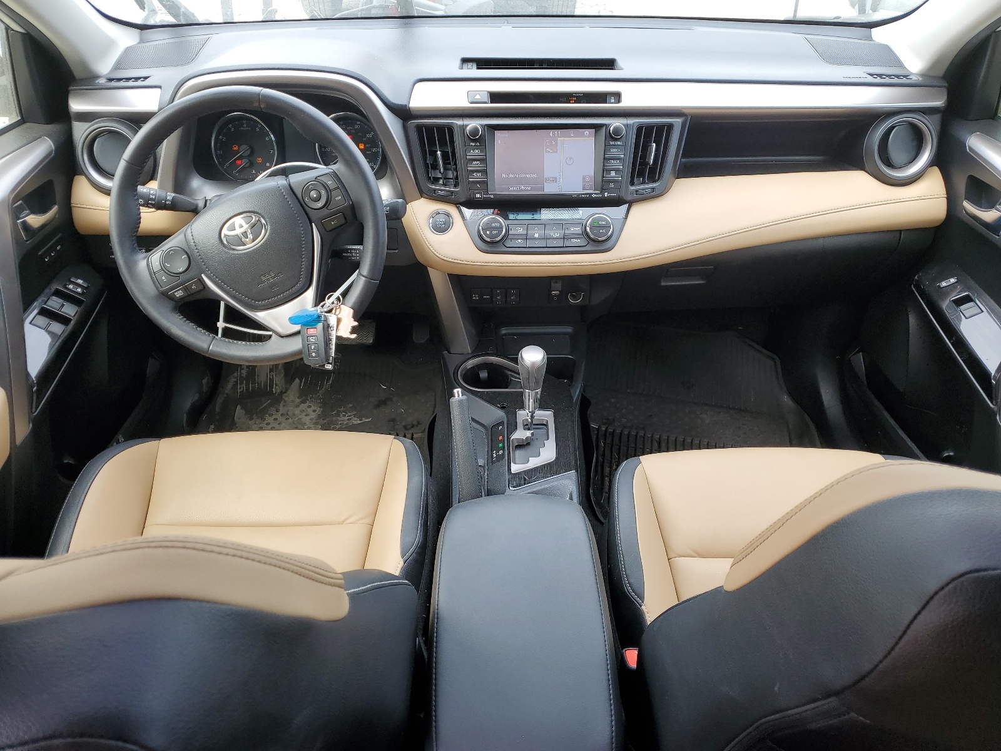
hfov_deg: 67.3
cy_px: 376
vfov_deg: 53.1
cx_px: 500
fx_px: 752
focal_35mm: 26
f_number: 1.5
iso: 50
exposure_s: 1/227
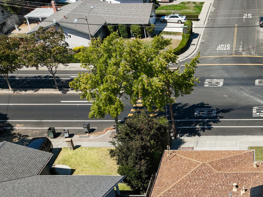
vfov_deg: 25.1
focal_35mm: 56
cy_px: 185
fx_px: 425
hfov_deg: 31.8
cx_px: 261
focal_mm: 12.29
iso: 110
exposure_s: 1/640
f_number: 2.8
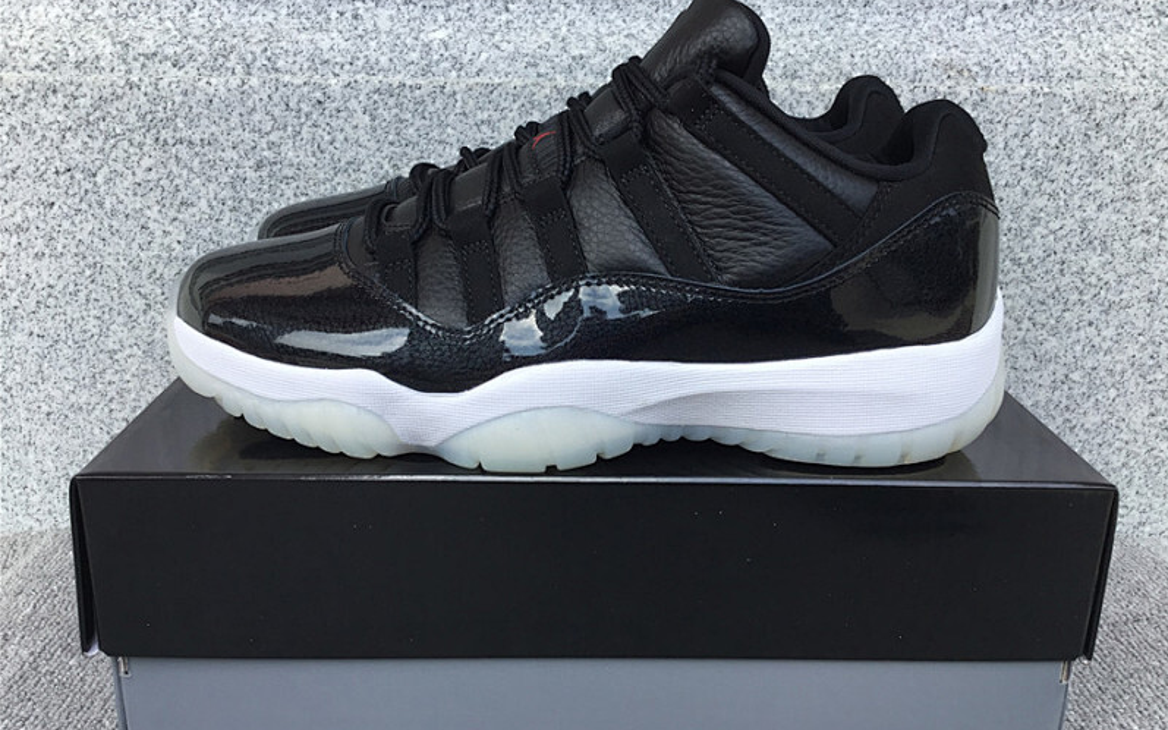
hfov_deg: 58.1
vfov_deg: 38.3
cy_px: 375
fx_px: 1050
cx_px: 585
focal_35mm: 33
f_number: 2.4
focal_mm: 3.3
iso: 25
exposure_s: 1/413
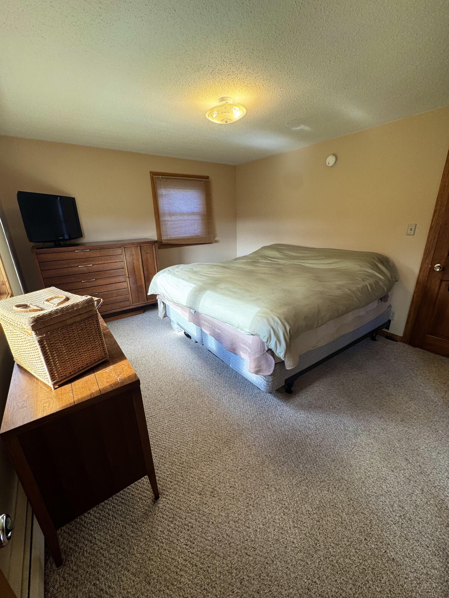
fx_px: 242
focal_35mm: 14
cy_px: 299
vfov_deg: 102.1
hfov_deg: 85.7
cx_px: 224
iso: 100
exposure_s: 1/120
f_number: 2.2
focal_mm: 2.22
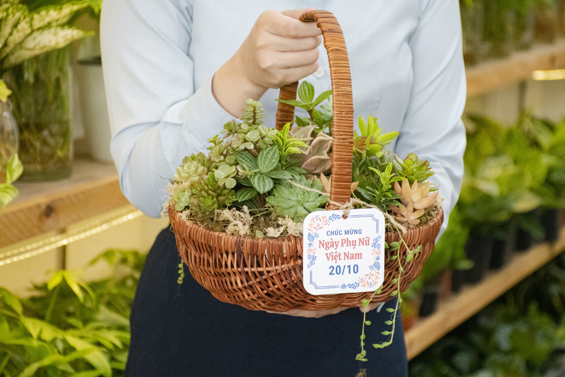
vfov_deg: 11.4
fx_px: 1883
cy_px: 188
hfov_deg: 17.1
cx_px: 282
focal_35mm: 120
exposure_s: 1/125
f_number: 5.3
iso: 6400
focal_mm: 80
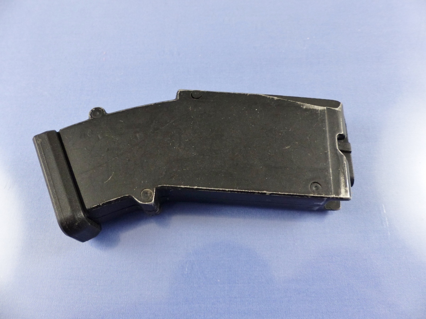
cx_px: 213
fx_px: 308
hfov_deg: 69.4
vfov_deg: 54.9
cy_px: 160
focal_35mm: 25
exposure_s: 1/60
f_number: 2.8
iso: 250
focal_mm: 4.5
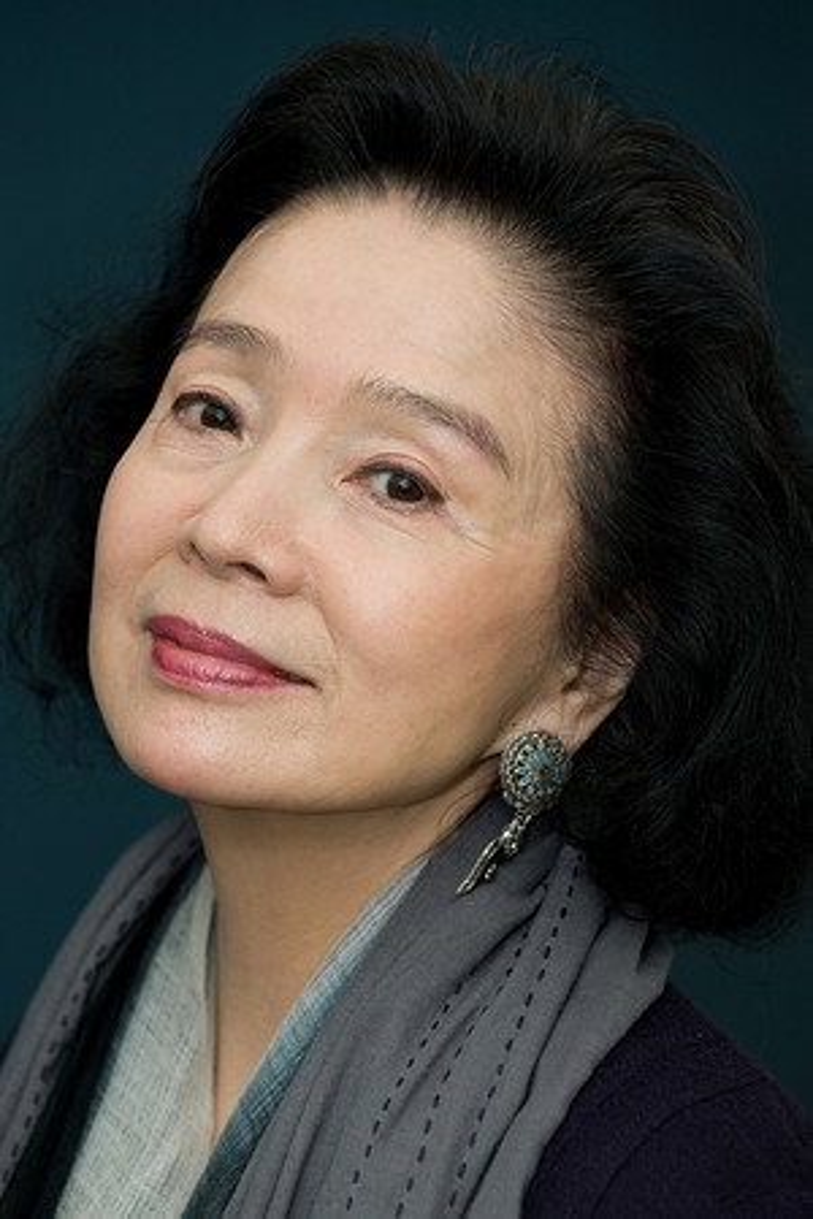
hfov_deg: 11.4
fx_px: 4065
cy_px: 610
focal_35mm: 120
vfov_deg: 17.1
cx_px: 406
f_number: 4
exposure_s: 1/80
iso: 320
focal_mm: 120
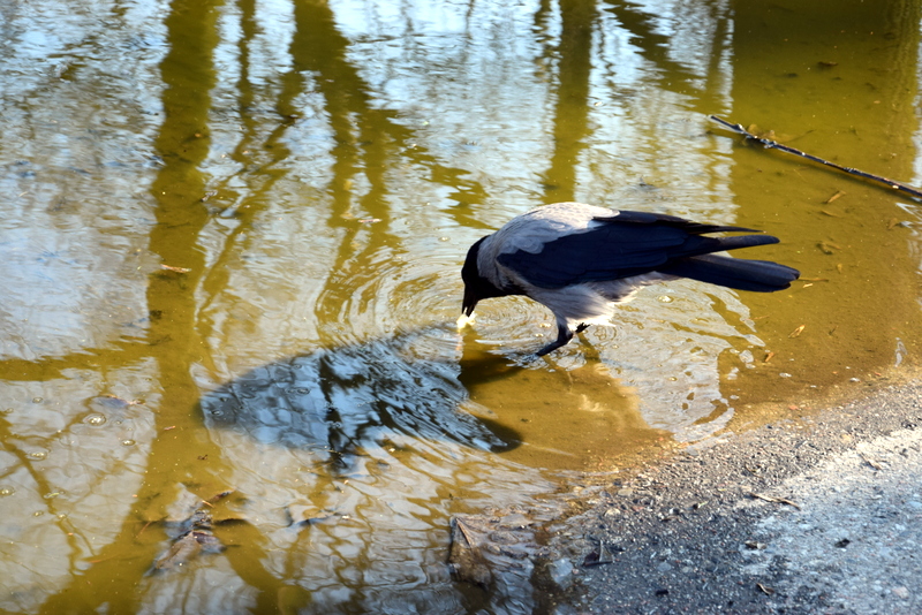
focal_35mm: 105
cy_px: 308
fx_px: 2690
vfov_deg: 13.1
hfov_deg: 19.4
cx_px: 461
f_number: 9
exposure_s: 1/100
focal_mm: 70
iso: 400
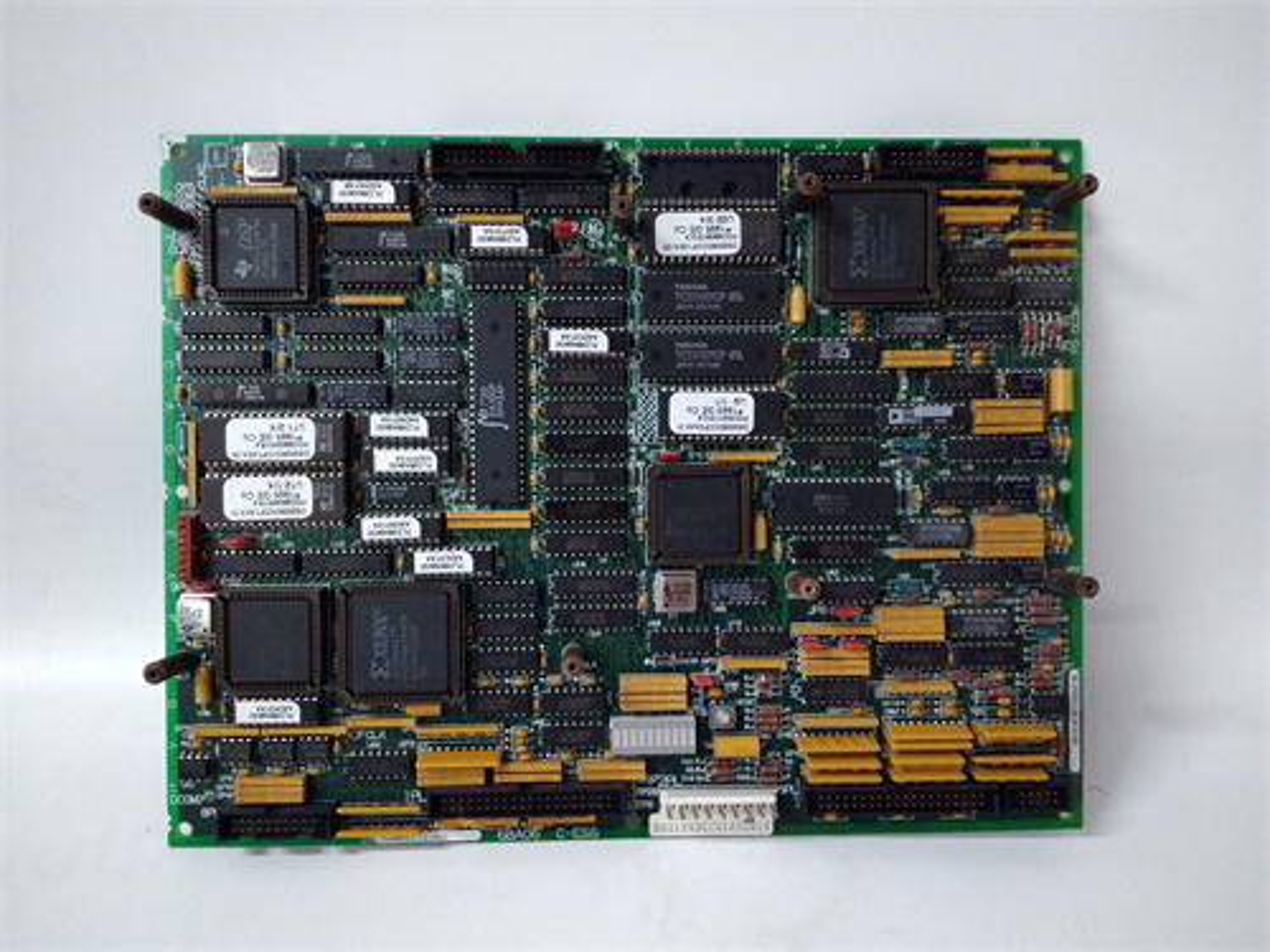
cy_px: 476
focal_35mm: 27
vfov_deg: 51.4
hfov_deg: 65.3
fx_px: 991
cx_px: 635
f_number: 2
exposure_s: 1/33
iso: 759
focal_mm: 3.79
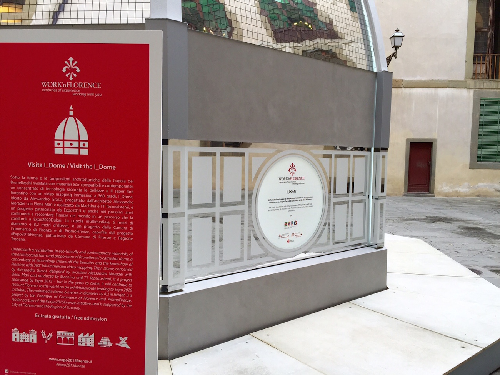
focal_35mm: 29
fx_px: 419
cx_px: 250
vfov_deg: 48.2
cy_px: 188
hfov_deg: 61.7
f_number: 2.2
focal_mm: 4.15
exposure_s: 1/222
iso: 32
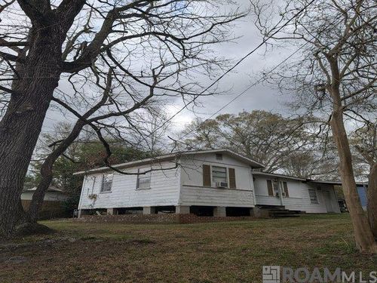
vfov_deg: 56.8
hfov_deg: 71.6
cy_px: 142
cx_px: 188
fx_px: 261
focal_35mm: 24
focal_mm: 6.9
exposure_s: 1/270
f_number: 1.68
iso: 22
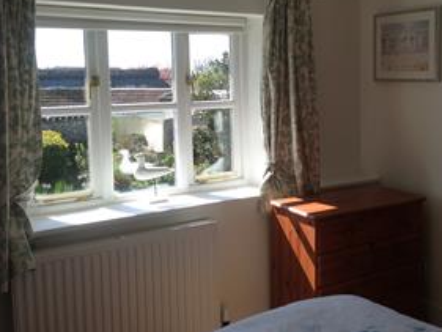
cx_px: 300
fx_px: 600
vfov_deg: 30.7
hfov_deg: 39.9
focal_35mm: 47
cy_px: 115
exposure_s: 1/345
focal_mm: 4.13
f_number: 2.4
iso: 50
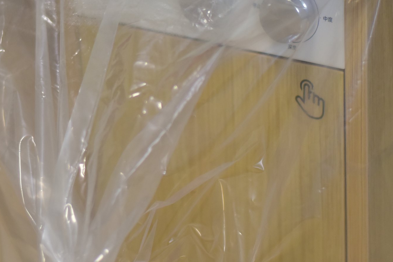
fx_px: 1474
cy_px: 122
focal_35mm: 135
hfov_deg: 15.2
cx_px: 189
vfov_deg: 10.2
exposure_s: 1/400
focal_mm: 50
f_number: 1.8
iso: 640
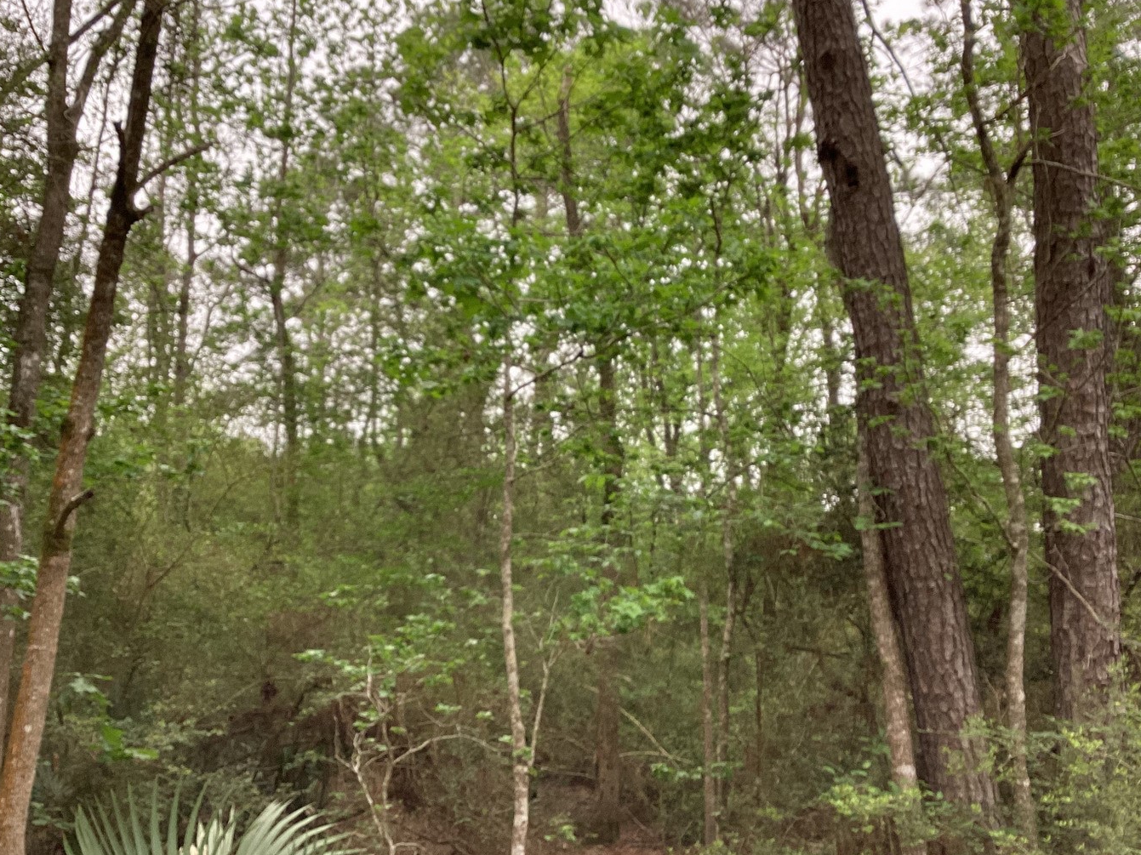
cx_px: 522
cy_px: 461
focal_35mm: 37
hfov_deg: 50.1
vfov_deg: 38.6
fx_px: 1219
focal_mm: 3.3
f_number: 2.4
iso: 40
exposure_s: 1/120
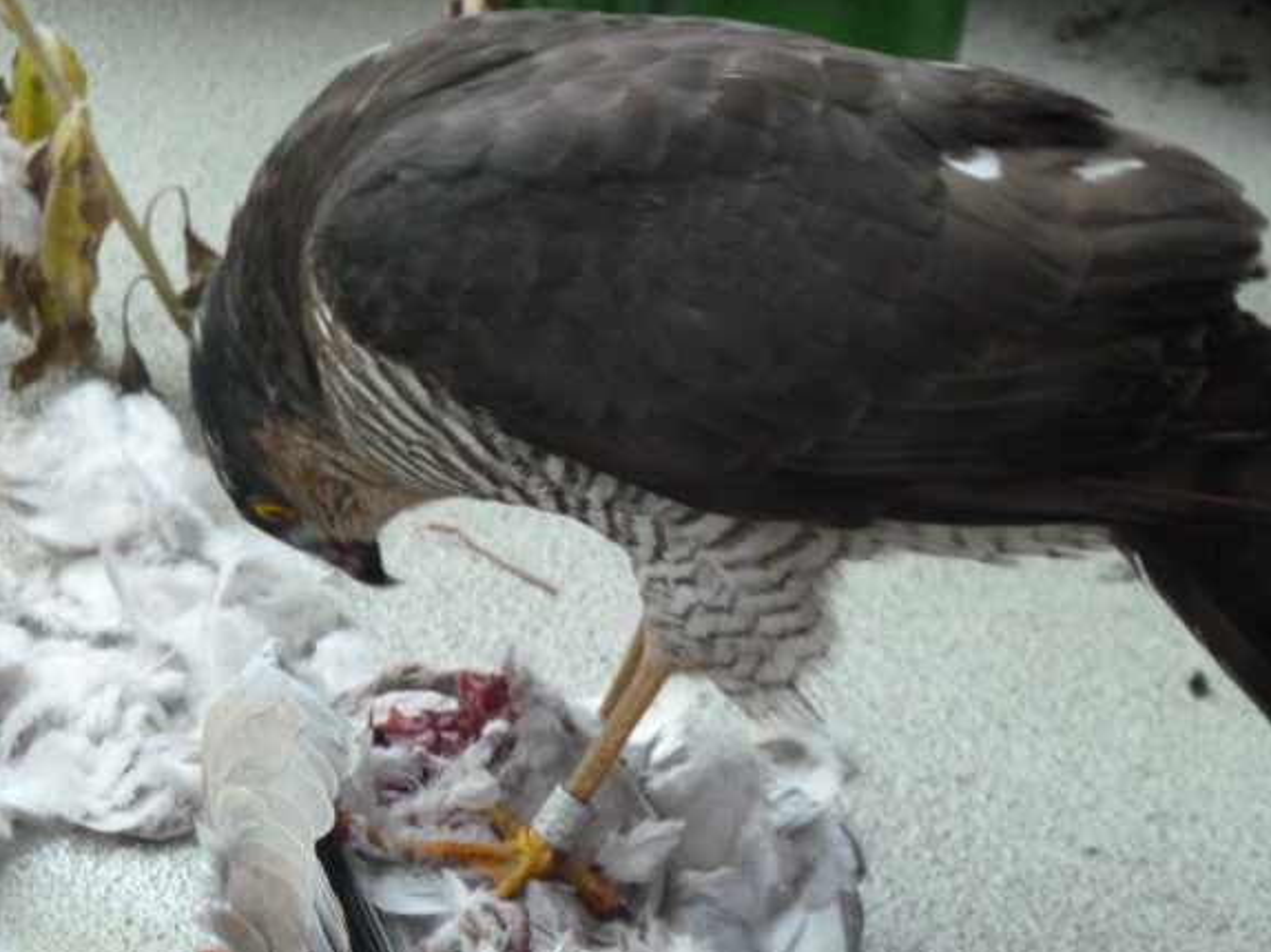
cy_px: 436
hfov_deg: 12.1
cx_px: 706
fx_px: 6019
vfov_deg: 9.0
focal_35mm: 164
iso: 800
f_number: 4.5
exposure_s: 1/60
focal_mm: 24.1
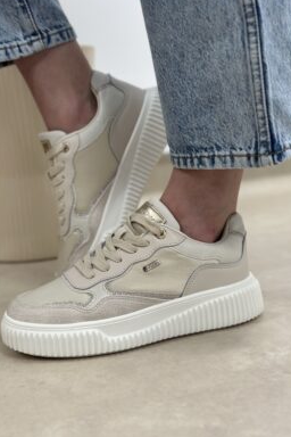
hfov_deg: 26.0
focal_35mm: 52
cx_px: 131
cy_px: 215
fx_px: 630
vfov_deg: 38.2
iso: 160
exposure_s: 1/100
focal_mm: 6.86
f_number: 1.78
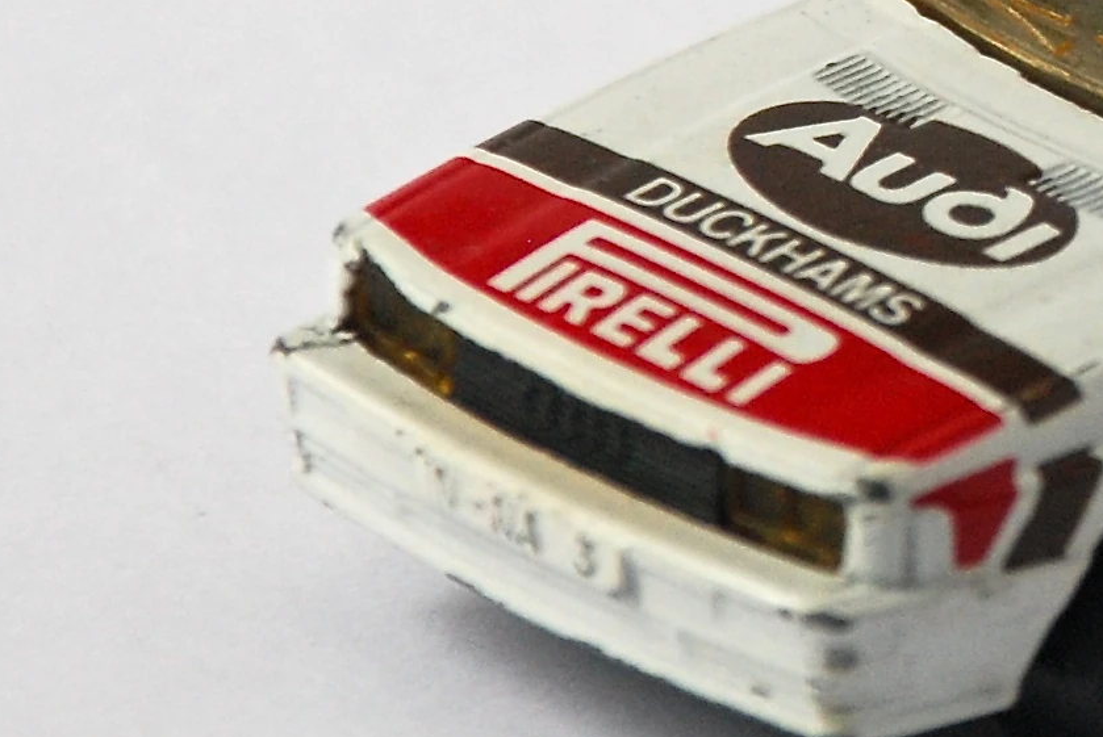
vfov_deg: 2.6
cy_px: 186
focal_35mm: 524
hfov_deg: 3.9
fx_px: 16077
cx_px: 1398
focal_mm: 135
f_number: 5.6
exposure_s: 1/100
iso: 400
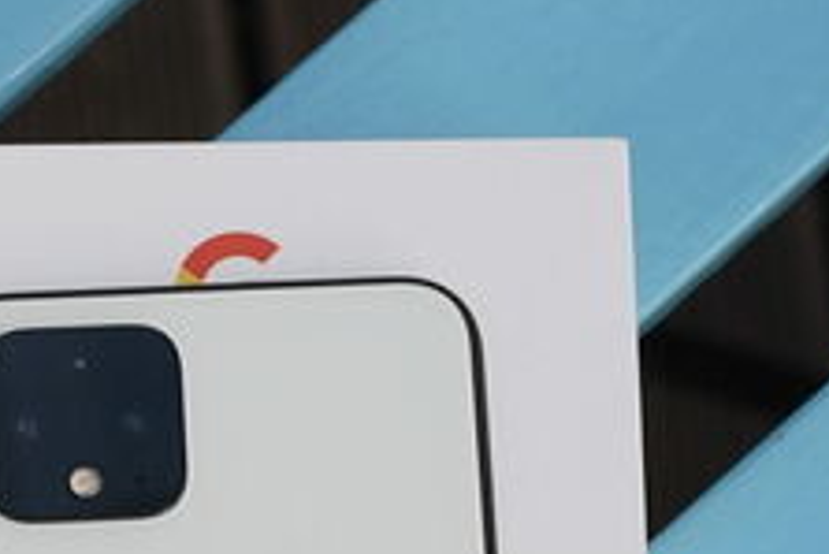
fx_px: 5461
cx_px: -134
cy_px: 907
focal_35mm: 237
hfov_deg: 8.6
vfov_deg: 5.7
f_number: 7.1
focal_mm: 55
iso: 1000
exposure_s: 1/250
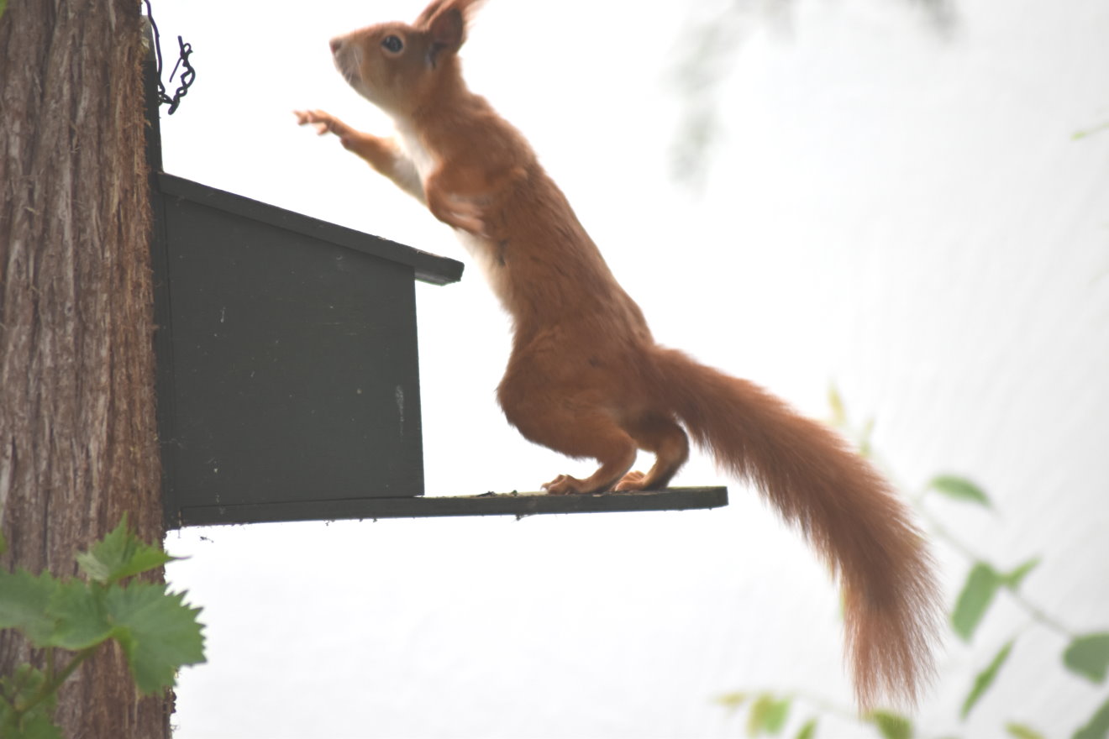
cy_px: 370
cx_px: 554
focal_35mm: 420
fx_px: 12937
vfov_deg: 3.3
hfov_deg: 4.9
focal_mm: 280
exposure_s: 1/500
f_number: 5.3
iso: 1000
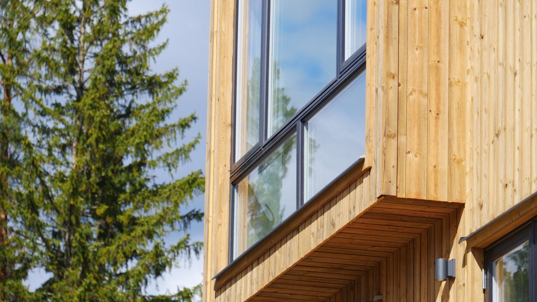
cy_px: 155
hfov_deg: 9.8
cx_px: 269
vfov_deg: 5.5
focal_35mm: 219
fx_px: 3118
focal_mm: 100
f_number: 5
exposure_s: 1/1300
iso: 200
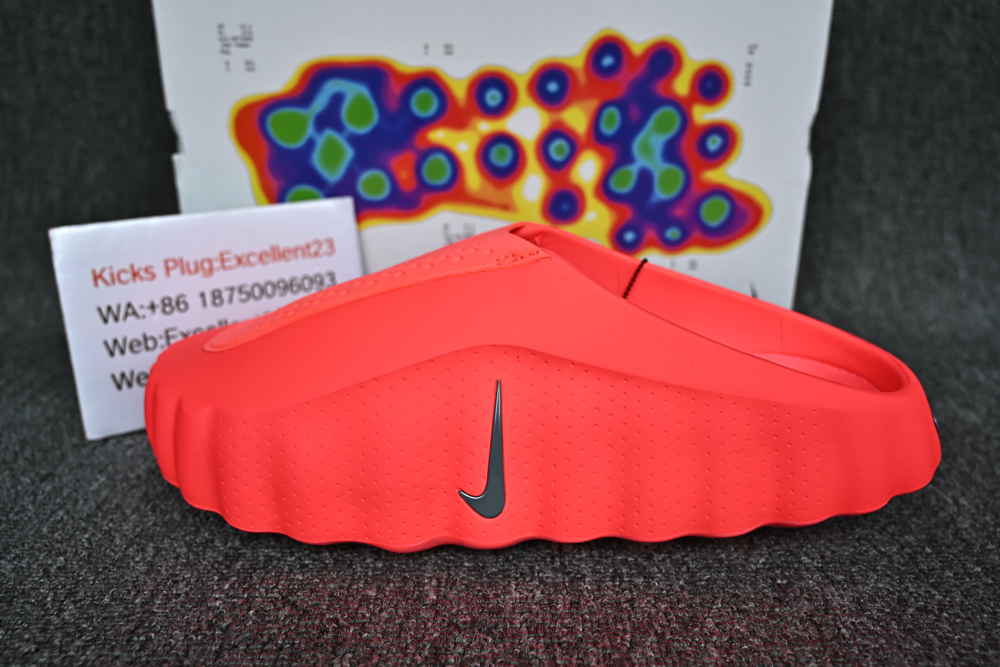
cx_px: 500
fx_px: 889
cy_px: 334
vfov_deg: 41.1
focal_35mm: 32
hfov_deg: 58.7
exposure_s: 1/30
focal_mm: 32
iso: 50
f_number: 5.6
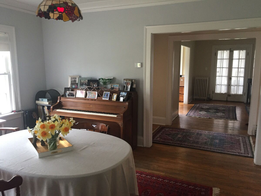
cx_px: 130
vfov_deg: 48.2
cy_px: 98
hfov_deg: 61.7
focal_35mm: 29
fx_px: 219
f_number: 2.2
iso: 160
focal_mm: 4.15
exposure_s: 1/30
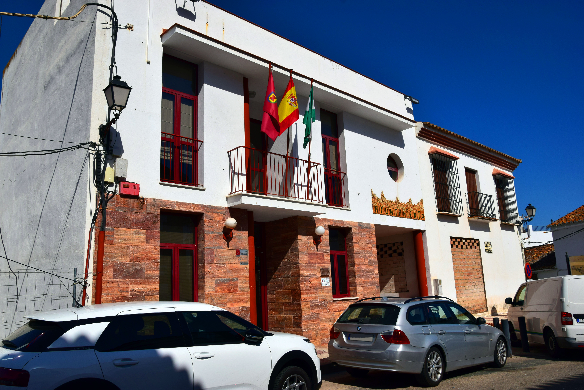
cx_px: 292
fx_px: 438
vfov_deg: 47.9
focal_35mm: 27
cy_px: 195
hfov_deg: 67.4
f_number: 13
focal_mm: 18
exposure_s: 1/800
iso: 200
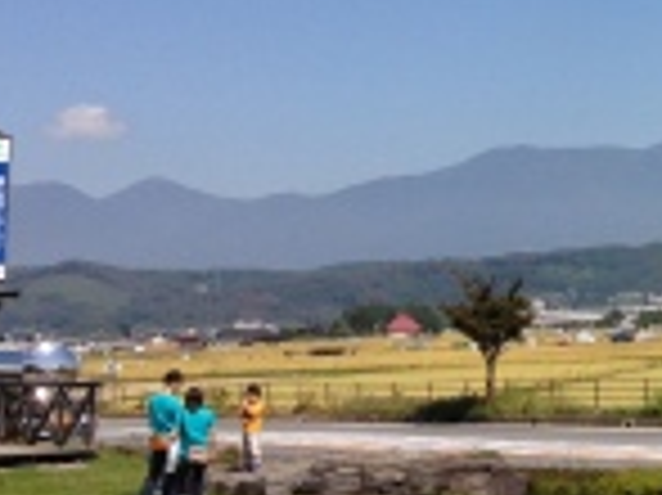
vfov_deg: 13.1
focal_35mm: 112
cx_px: 1045
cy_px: 16
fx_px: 2140
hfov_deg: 15.9
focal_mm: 4.13
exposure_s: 1/2169
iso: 50
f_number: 2.4
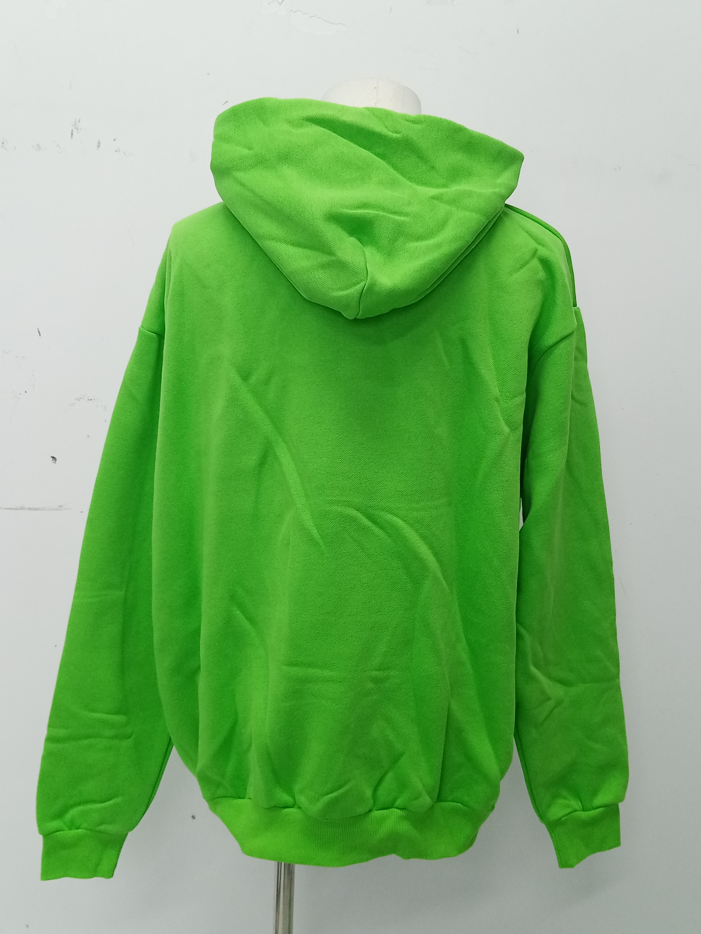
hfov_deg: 53.1
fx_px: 702
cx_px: 350
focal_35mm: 26
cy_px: 467
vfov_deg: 67.3
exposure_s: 1/50
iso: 119
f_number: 1.8
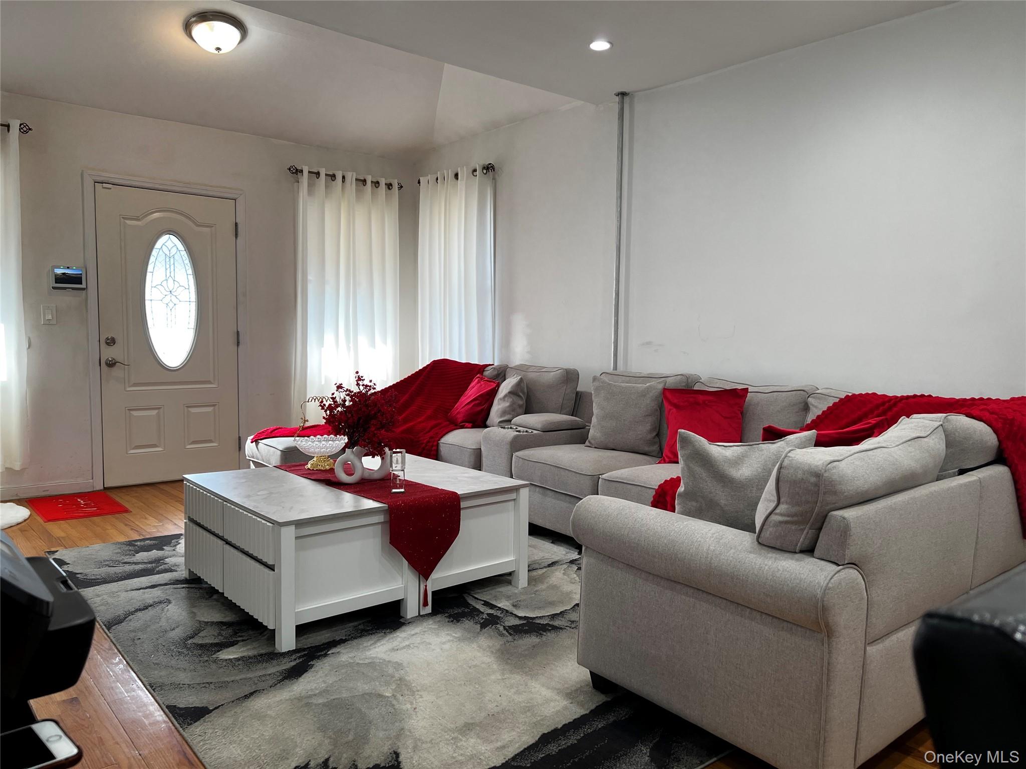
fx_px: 771
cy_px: 384
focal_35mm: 26
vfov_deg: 53.1
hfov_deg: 67.3
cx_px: 513
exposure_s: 1/120
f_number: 1.5
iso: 64
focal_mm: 5.7
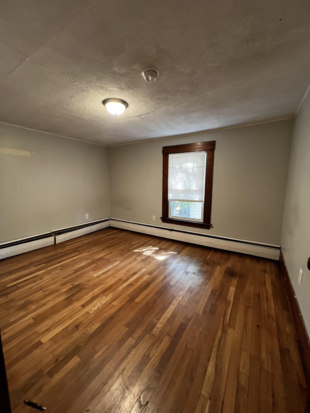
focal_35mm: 13
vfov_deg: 106.2
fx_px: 155
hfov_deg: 89.9
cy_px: 206
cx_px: 155
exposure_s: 1/60
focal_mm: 1.57
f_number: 1.8
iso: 320
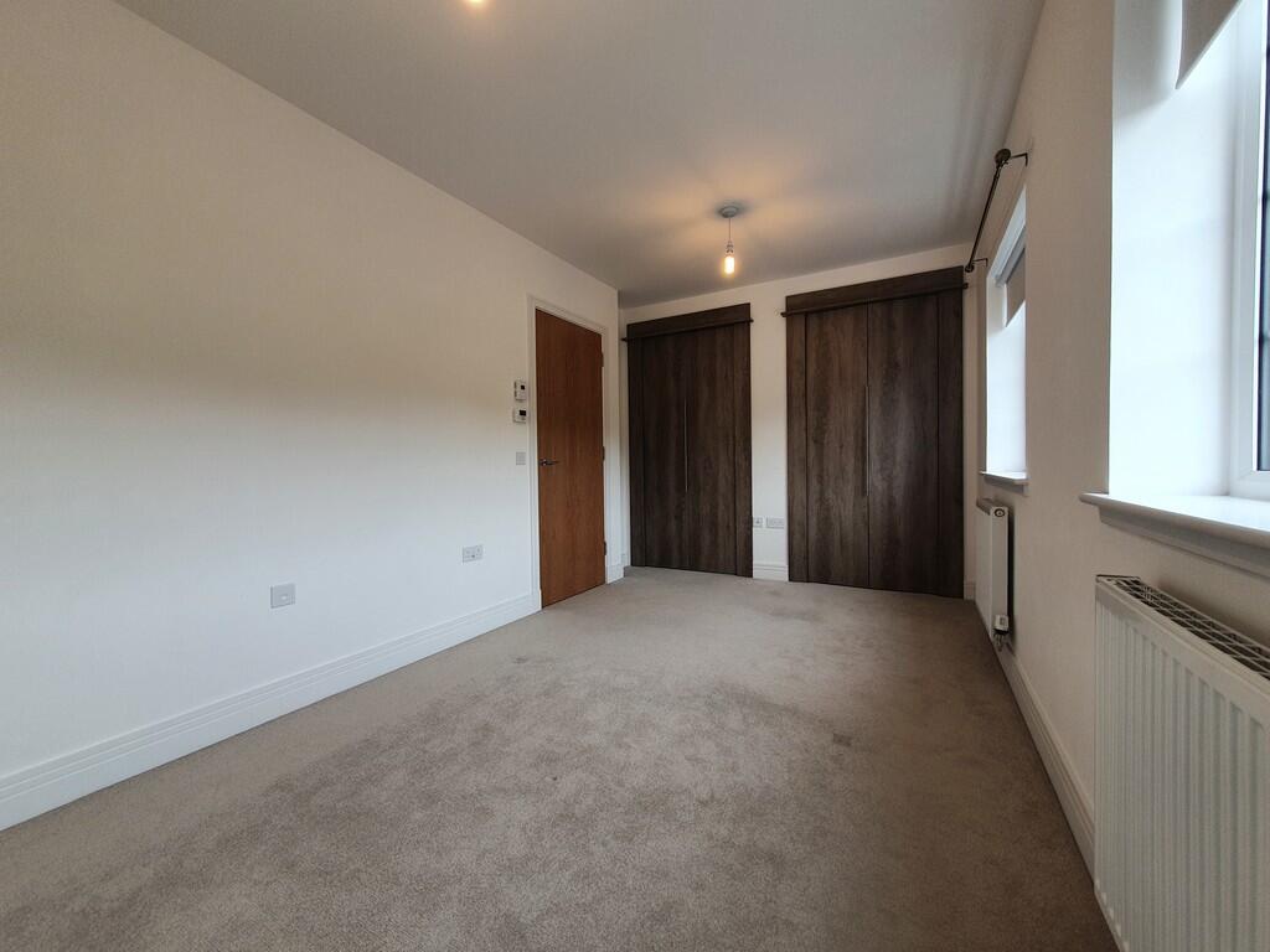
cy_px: 476
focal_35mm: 13
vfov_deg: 89.9
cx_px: 635
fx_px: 477
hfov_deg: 106.2
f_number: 2.2
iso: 50
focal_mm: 1.8
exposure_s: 1/50
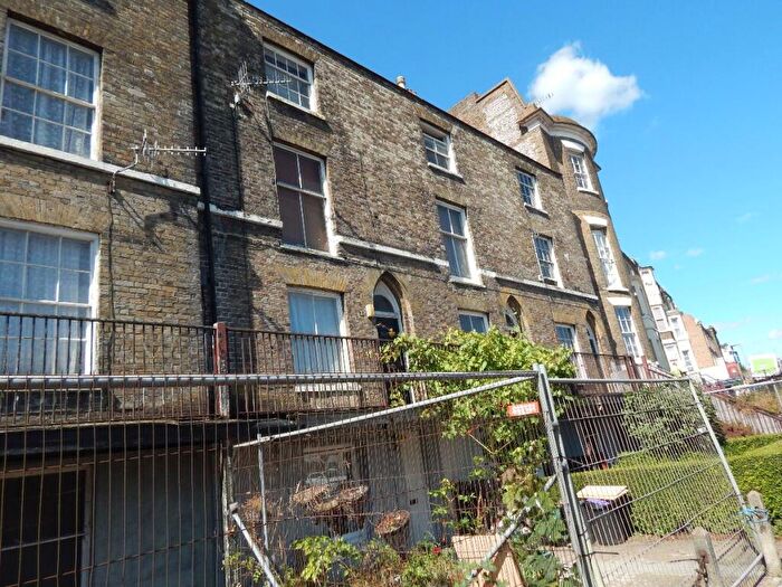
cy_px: 294
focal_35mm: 23
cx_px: 391
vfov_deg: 58.9
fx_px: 520
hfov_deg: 73.9
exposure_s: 1/1000
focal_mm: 4
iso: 125
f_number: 3
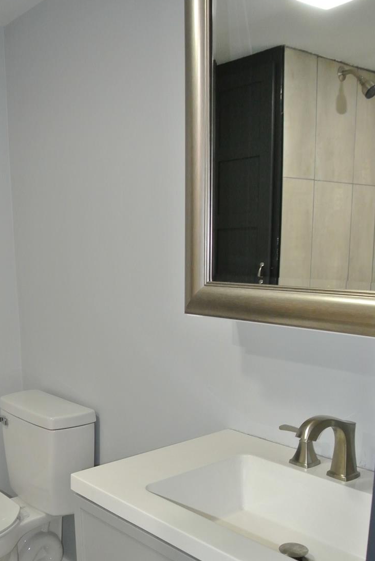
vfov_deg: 49.6
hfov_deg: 34.9
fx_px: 592
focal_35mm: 38
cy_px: 380
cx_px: 138
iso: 800
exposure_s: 1/60
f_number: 3.5
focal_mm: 10
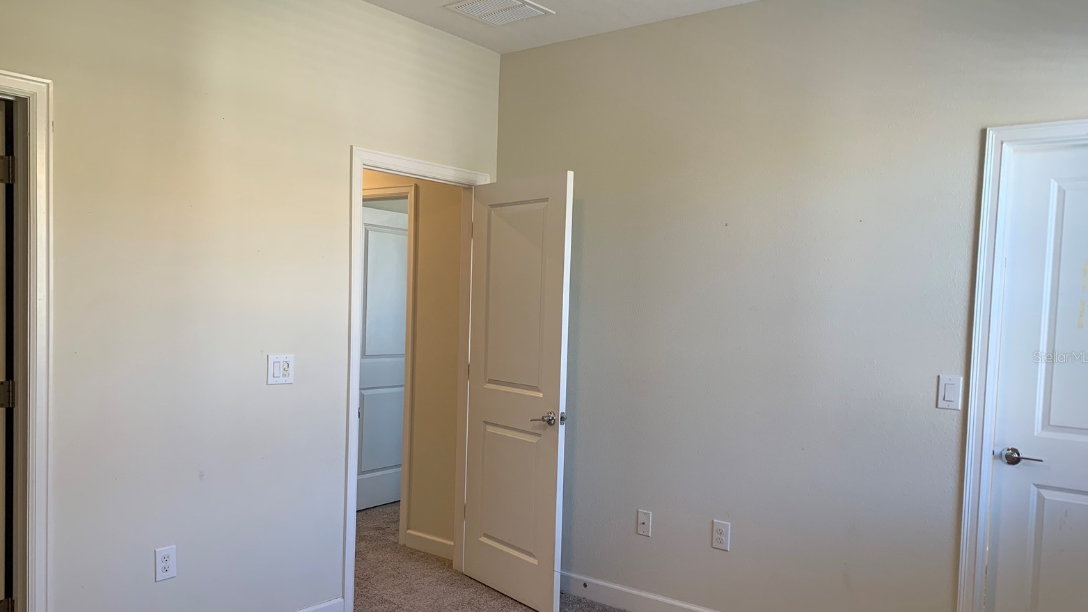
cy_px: 356
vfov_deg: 40.1
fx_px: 837
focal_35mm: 29
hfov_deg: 66.1
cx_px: 542
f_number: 1.8
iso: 64
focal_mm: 4.25
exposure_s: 1/60
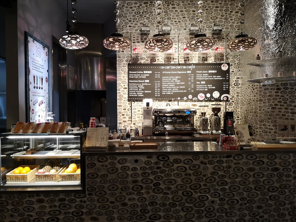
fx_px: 231
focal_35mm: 27
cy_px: 111
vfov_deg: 51.4
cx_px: 148
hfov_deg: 65.3
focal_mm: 3.95
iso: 200
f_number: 1.8
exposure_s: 1/36
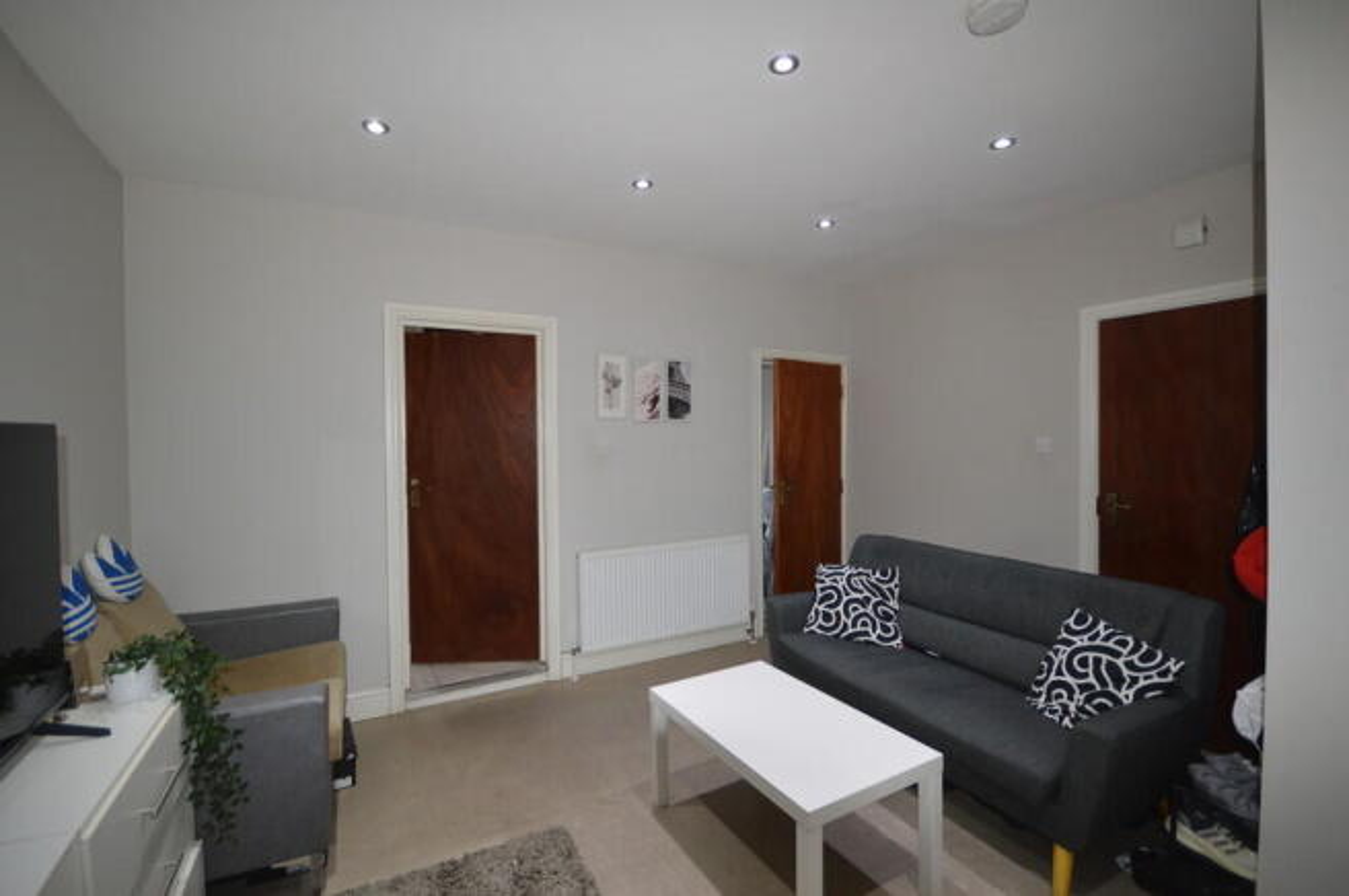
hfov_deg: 100.4
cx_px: 674
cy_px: 448
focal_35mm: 15
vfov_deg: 77.2
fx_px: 562
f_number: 4
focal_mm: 10
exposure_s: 1/60
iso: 450
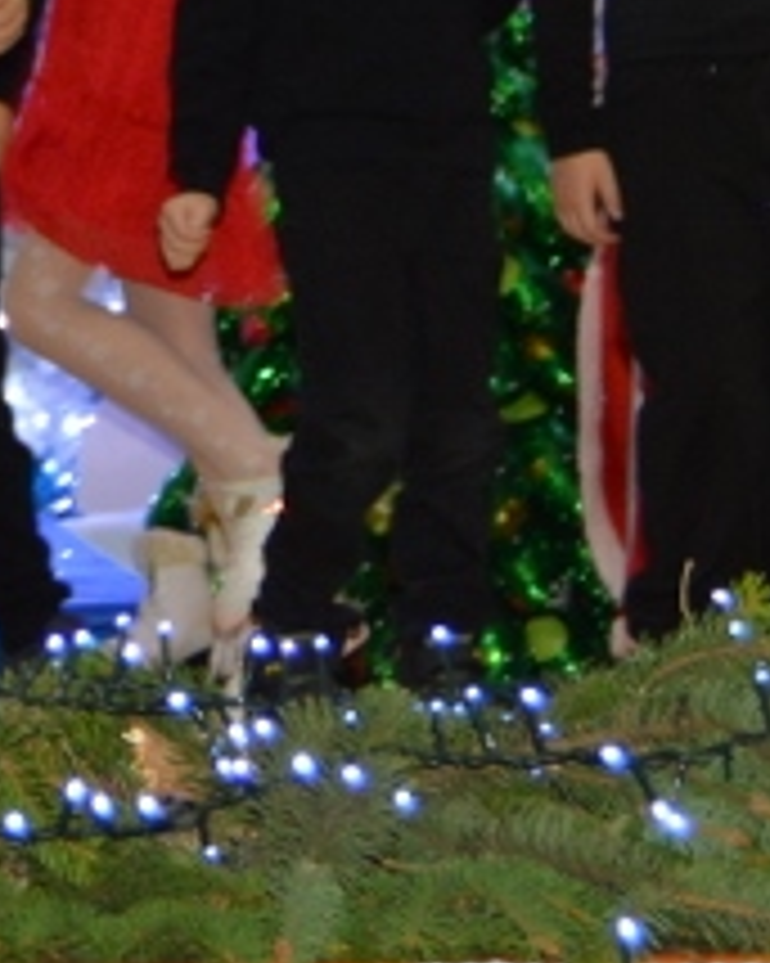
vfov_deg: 9.5
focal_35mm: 202
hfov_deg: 7.4
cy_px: -47
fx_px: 5758
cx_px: -653
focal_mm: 24
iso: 640
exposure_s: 1/60
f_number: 3.8
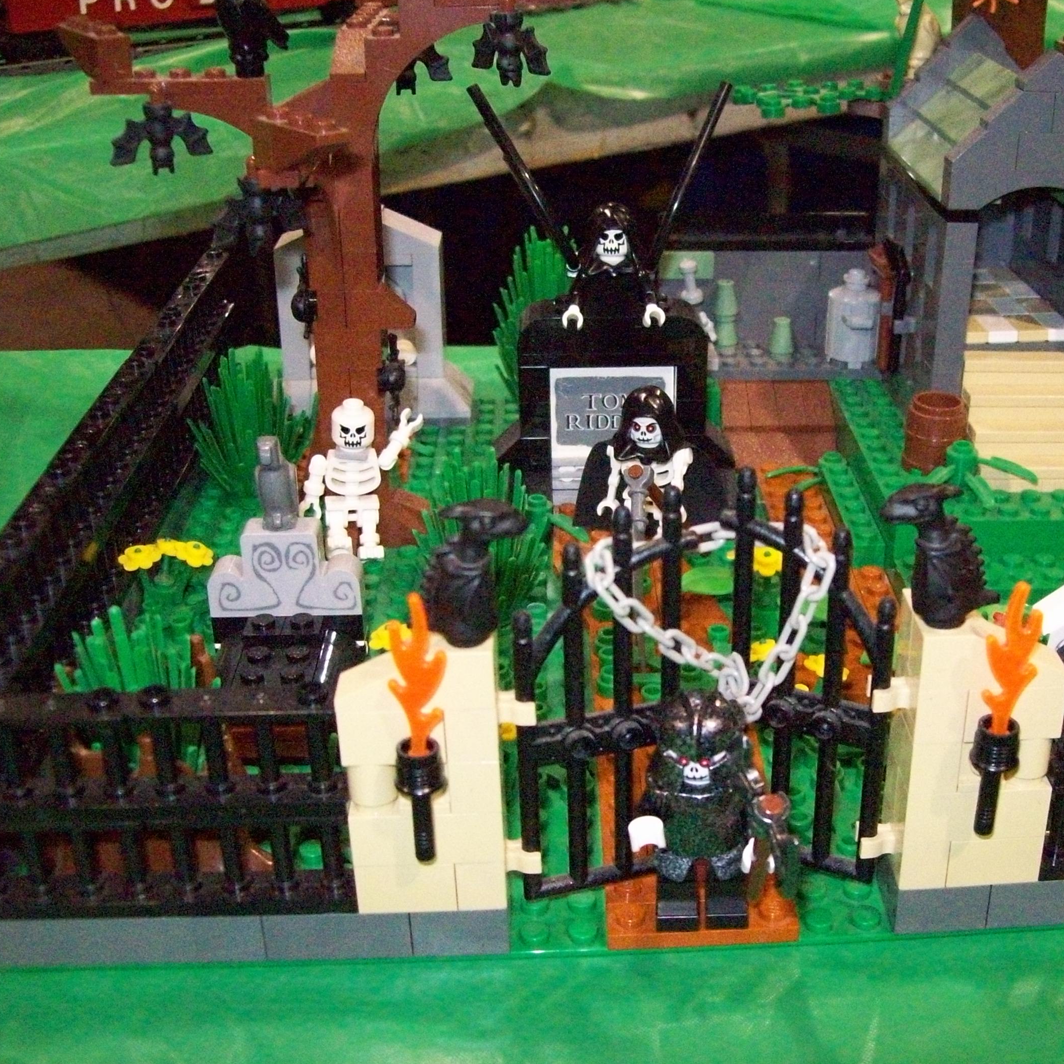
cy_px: 526
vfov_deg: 39.2
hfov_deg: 38.9
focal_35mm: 43
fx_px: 1495
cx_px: 674
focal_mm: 6
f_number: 2.7
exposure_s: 1/128
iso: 800
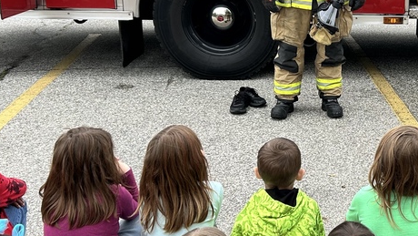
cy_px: 92
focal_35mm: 63
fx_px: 698
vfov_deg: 19.1
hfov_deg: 32.2
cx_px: 352
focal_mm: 5.7
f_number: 1.5
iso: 50
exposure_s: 1/621
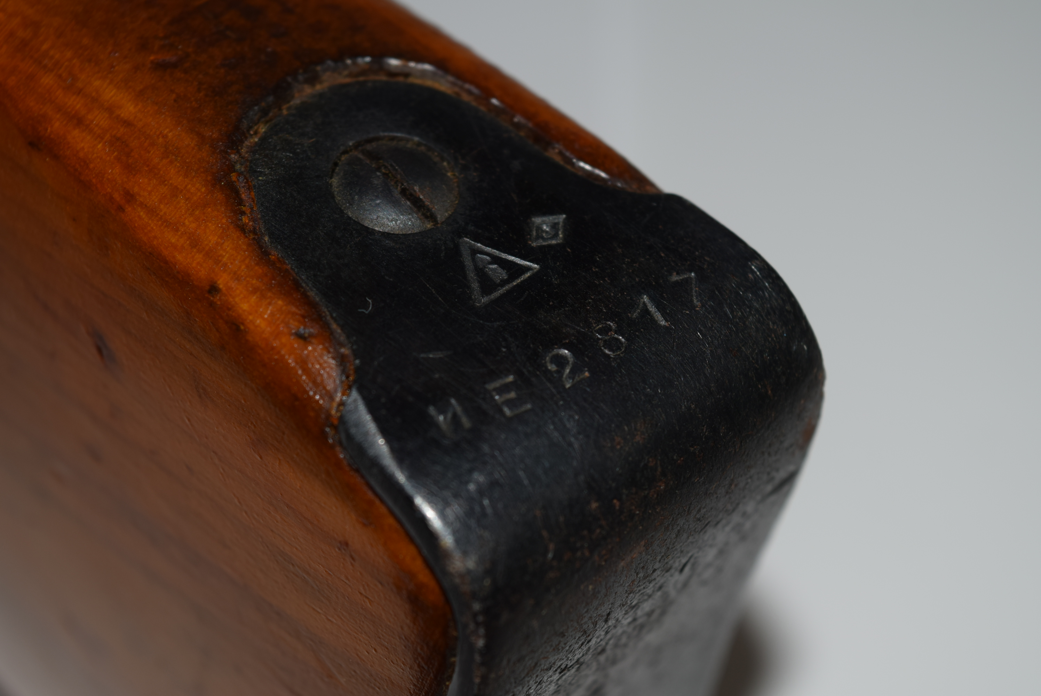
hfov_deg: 24.6
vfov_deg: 16.6
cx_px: 520
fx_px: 2387
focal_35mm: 82
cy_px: 348
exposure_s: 1/60
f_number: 8
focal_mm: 55
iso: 100
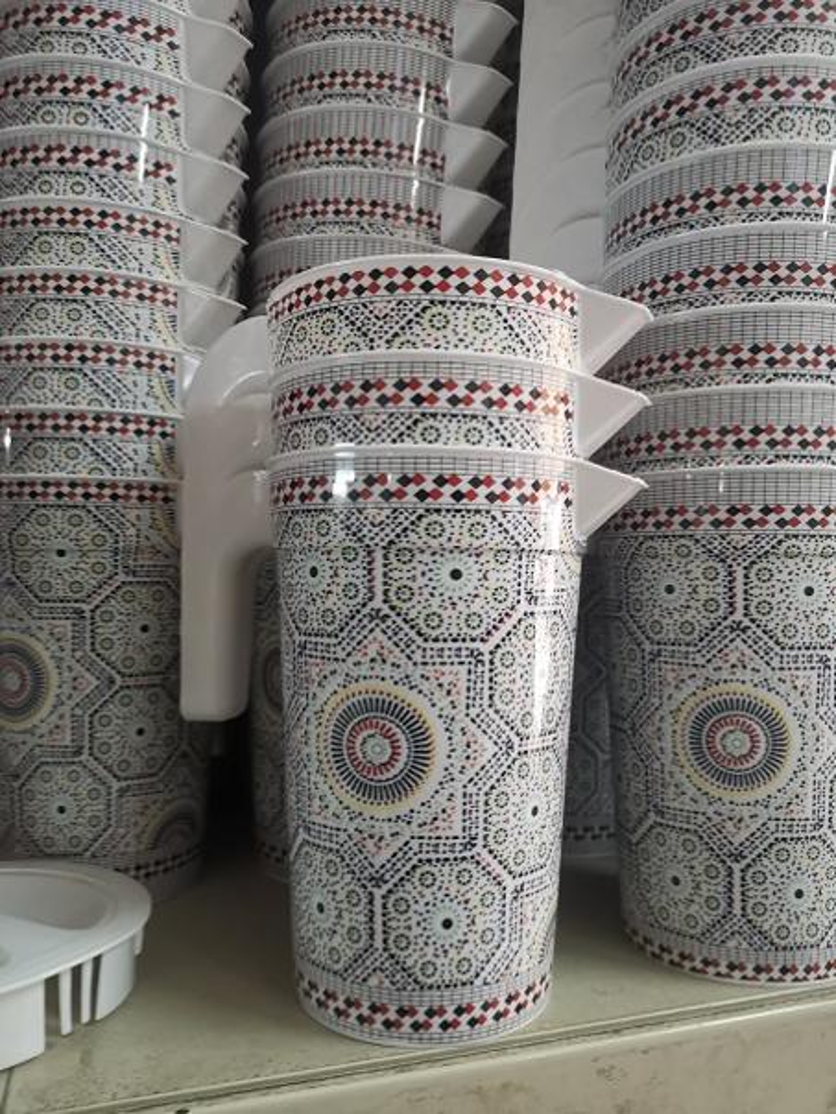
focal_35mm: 27
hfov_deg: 51.4
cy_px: 557
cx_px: 418
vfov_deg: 65.3
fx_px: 869
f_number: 1.8
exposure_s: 1/50
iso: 320
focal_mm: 5.58
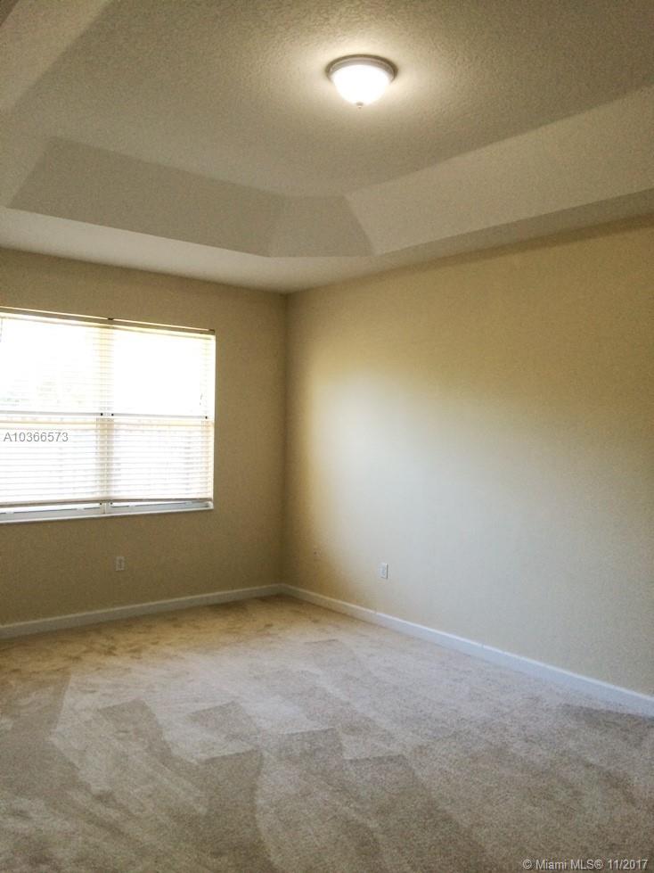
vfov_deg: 61.7
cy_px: 436
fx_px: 731
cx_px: 327
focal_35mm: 29
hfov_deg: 48.2
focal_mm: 4.15
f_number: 2.2
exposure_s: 1/30
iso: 40
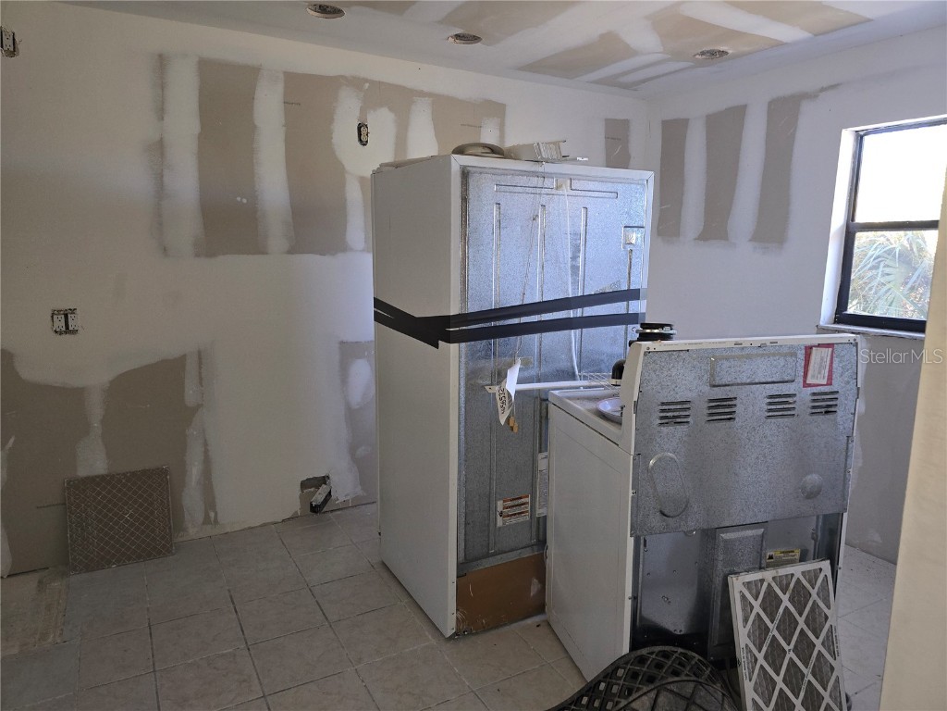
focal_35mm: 23
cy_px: 356
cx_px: 474
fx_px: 629
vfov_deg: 58.9
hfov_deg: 73.9
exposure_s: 1/40
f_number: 1.7
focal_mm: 6.3
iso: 100
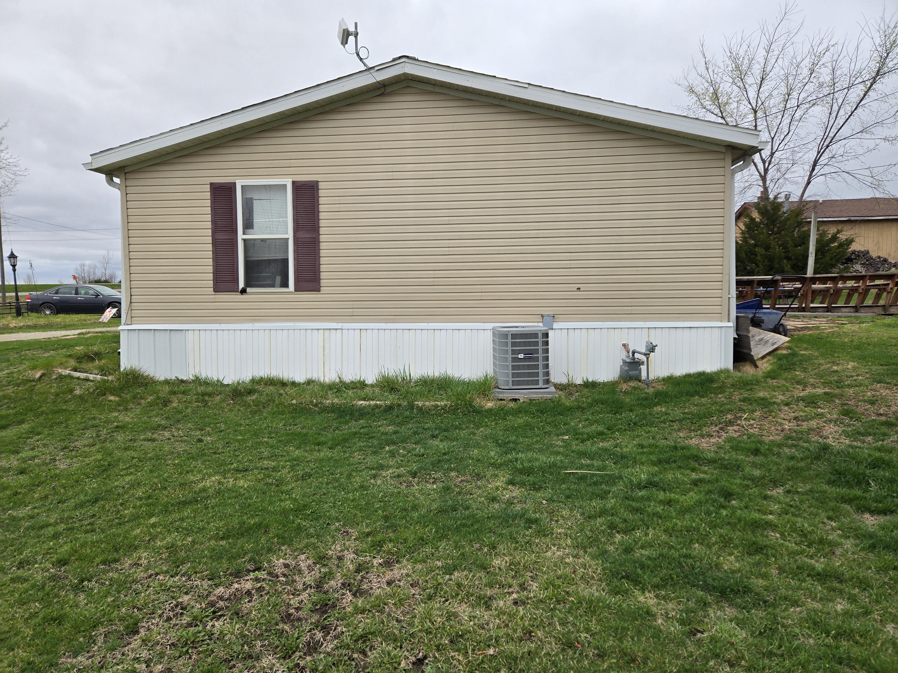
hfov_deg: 73.9
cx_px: 449
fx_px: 597
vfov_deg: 58.9
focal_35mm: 23
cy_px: 336
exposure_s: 1/873
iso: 25
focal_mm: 5.4
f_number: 1.8
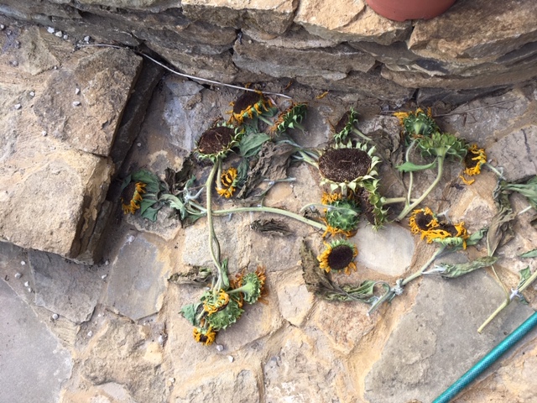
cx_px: 268
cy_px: 202
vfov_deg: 48.2
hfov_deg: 61.7
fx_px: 450
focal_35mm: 29
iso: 25
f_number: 2.2
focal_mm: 4.15
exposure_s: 1/320
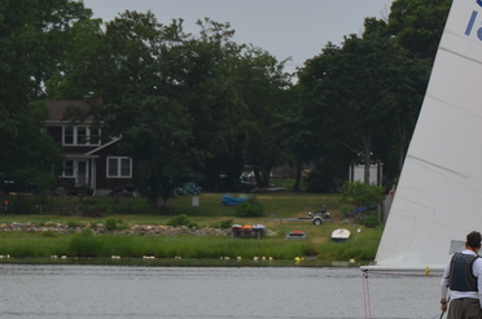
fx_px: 4968
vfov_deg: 3.7
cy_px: 92
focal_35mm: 372
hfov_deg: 5.5
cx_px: 625
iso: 125
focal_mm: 90
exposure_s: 1/250
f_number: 8
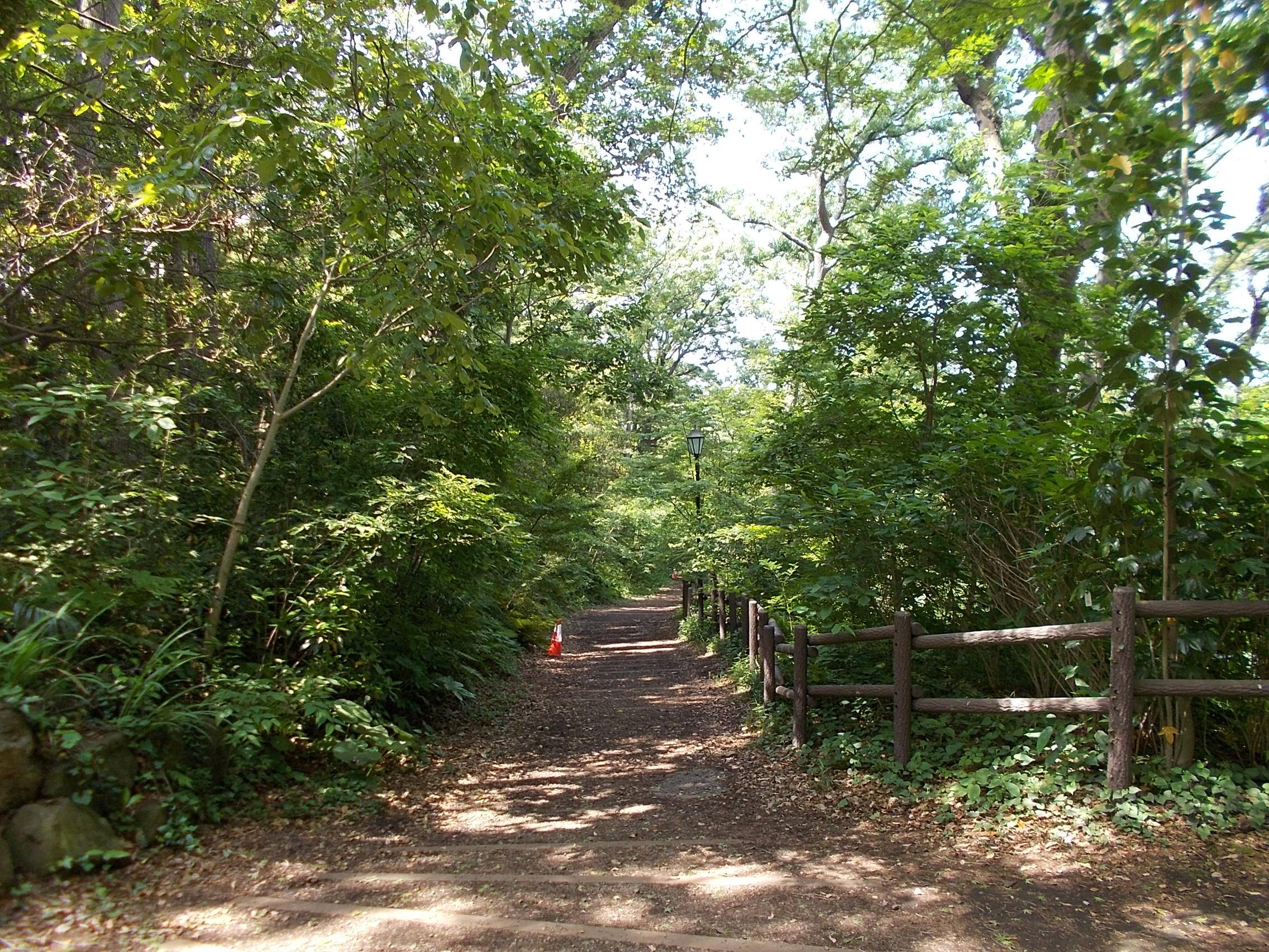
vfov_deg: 53.1
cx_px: 634
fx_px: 953
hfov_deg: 67.3
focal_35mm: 26
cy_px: 476
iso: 80
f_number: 3.2
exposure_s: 1/60
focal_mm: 4.6
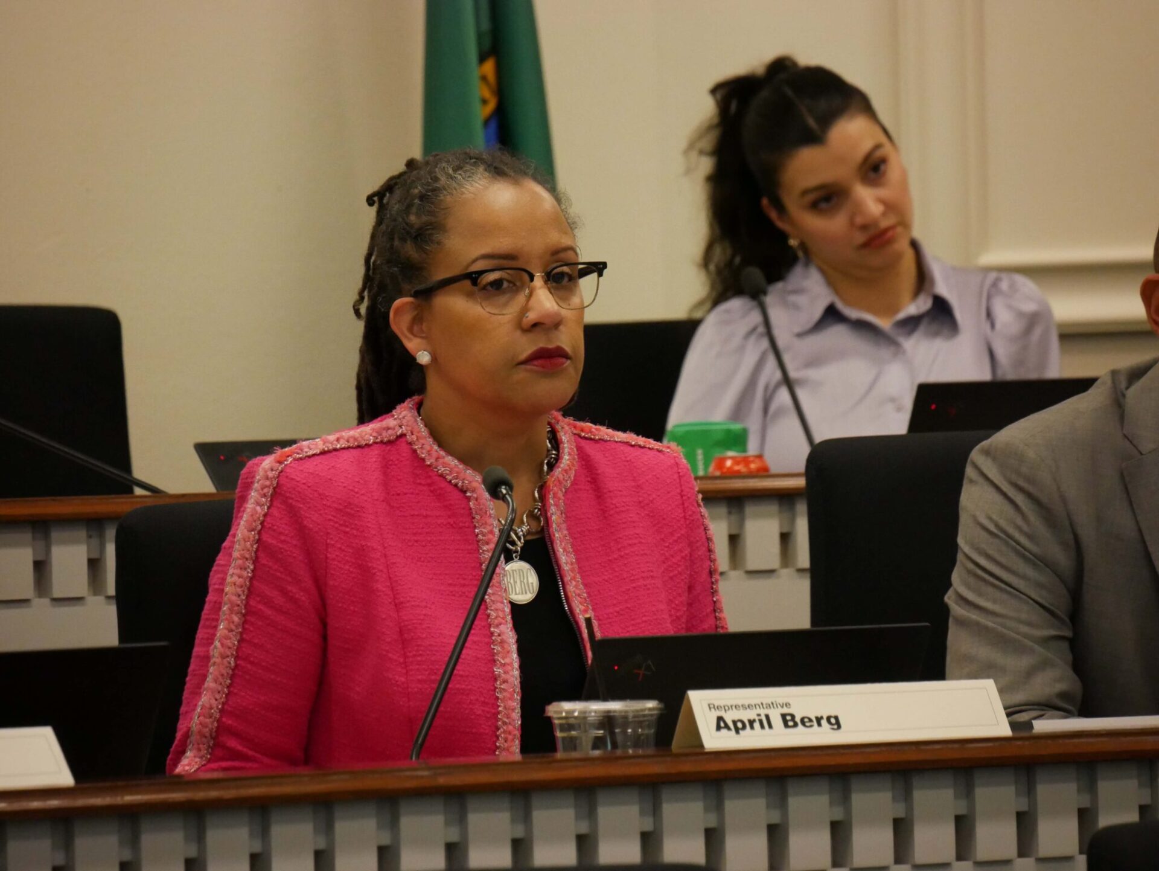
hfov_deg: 7.2
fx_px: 9246
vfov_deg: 5.4
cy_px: 436
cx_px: 580
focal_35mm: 276
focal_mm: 138
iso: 3200
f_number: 5.6
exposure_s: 1/200
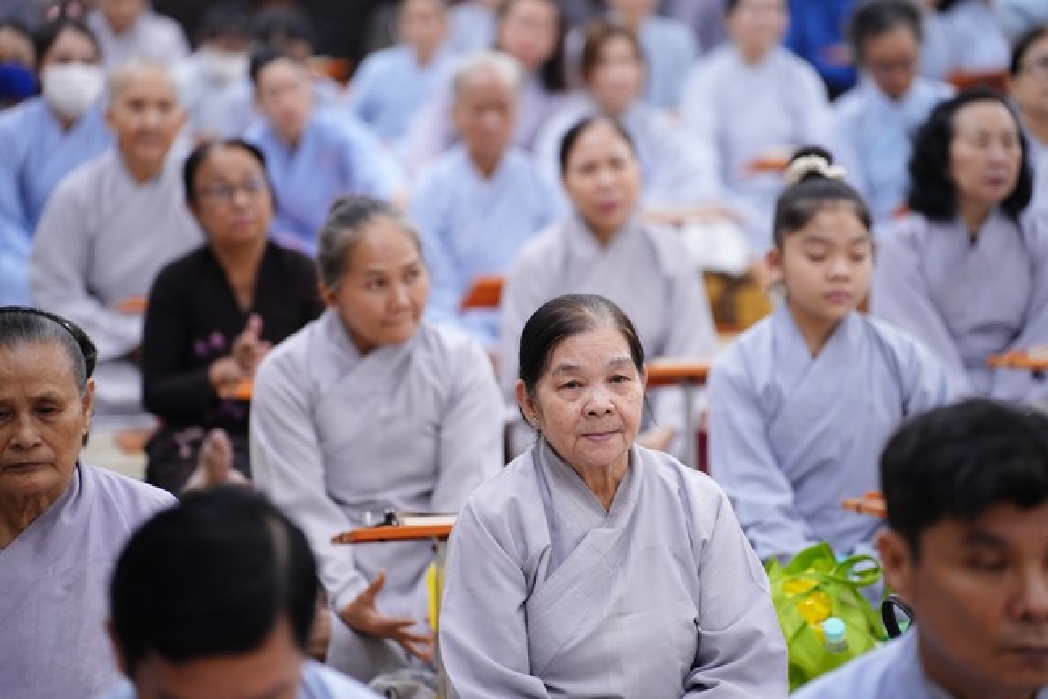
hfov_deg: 13.7
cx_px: 524
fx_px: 4367
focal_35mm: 150
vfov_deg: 9.2
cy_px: 350
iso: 3200
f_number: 2.8
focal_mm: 150
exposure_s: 1/100
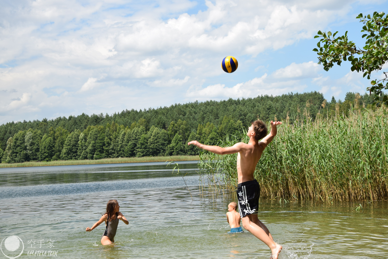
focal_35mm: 63
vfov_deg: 21.6
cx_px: 194
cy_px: 130
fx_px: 679
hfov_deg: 31.9
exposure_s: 1/320
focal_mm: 42
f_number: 9
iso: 200
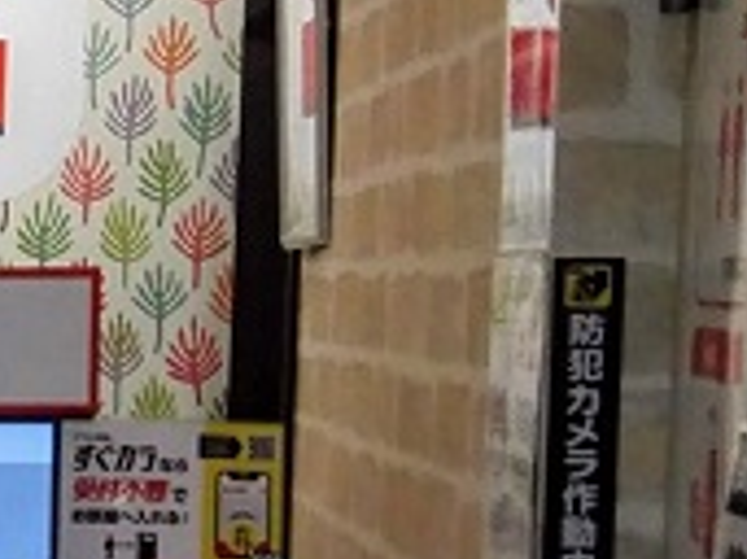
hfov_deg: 10.3
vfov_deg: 8.8
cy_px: 675
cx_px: -1057
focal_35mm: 166
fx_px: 3580
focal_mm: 3.8
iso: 100
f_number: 2
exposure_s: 1/107
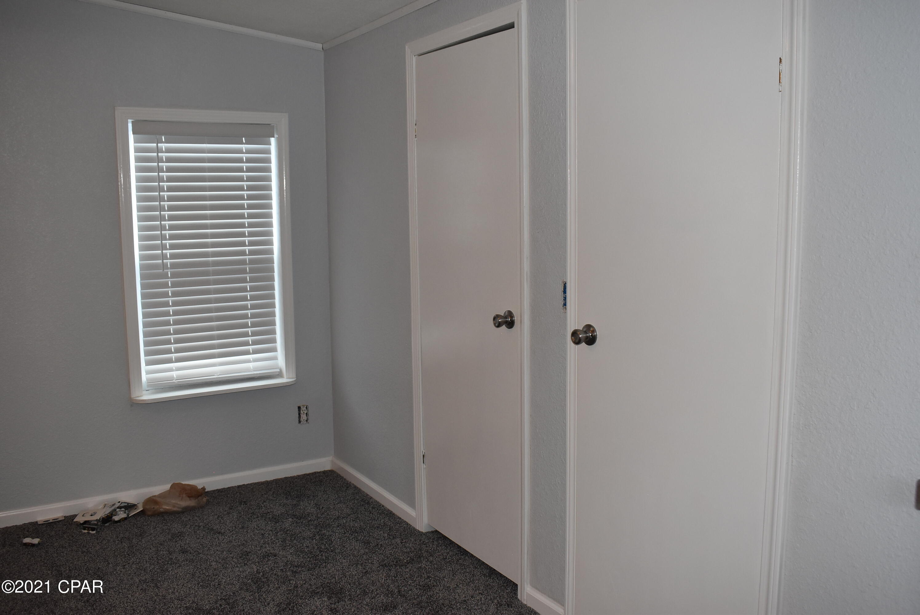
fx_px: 806
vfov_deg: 41.8
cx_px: 460
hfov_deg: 59.5
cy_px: 308
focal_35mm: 32
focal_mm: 21
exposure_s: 1/100
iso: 800
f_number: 5
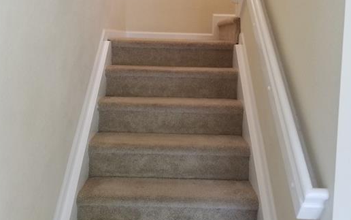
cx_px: 176
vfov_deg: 31.1
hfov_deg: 48.2
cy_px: 76
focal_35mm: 41
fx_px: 392
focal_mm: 4.25
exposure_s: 1/30
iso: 160
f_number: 1.7
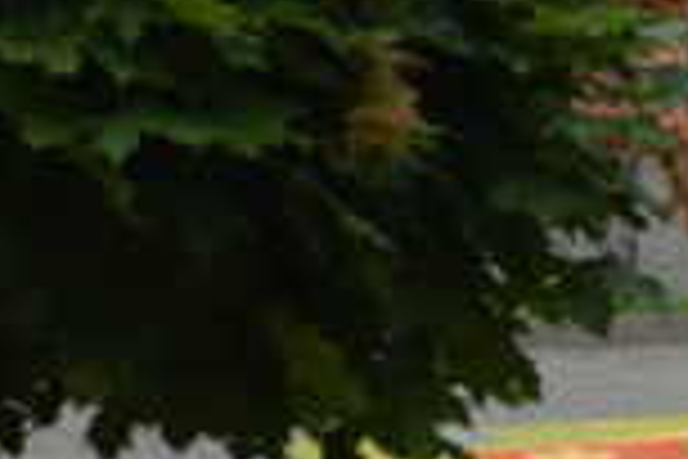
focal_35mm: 219
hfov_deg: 8.9
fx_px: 4187
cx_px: 1327
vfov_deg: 6.3
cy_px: 25
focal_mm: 35
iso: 200
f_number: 8
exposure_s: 1/250
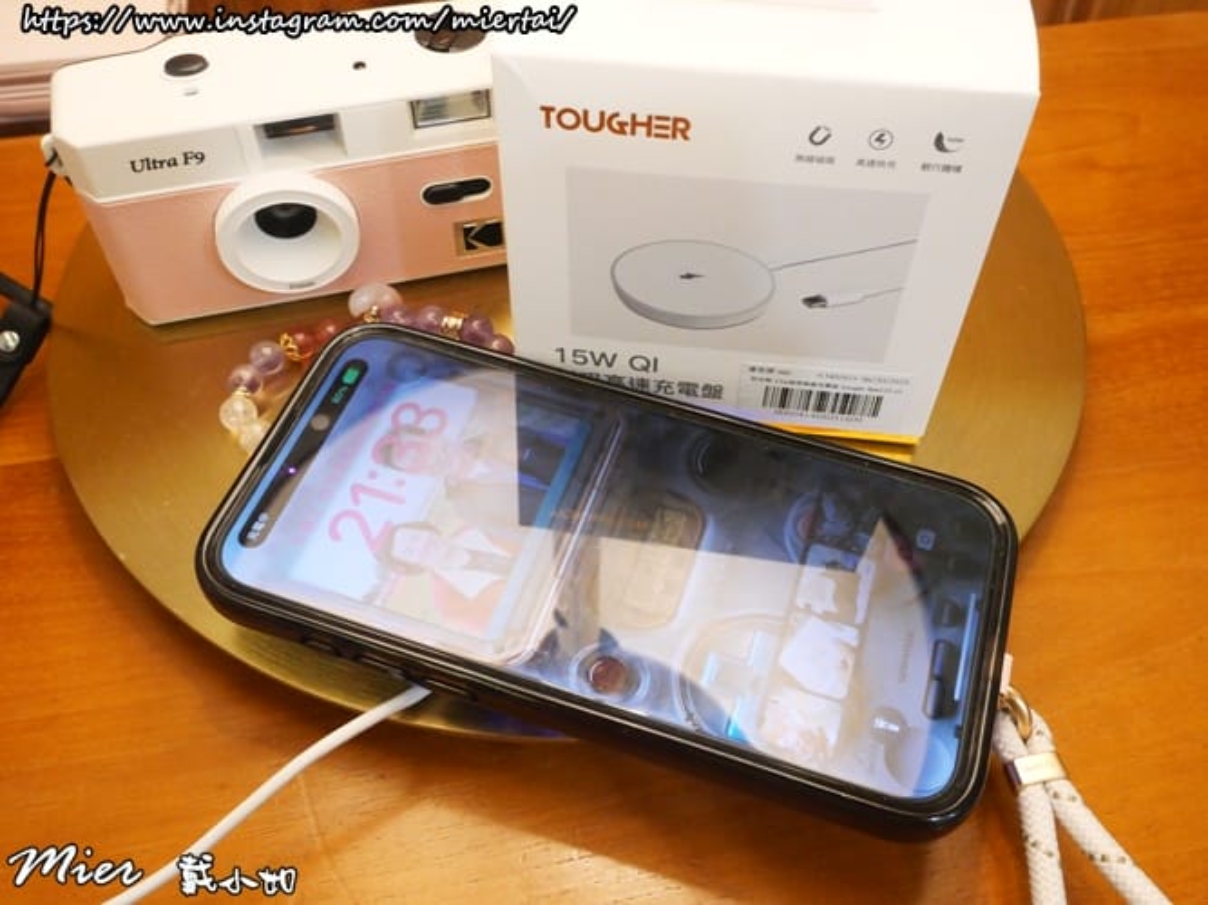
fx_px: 1117
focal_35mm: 32
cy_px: 452
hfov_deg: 56.8
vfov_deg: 44.1
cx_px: 604
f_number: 6.3
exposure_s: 1/50
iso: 3200
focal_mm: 16
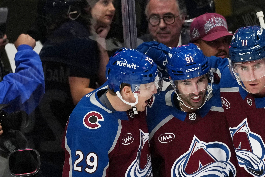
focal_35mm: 1681
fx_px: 12374
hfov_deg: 1.2
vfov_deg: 0.8
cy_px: 159
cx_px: 220
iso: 2500
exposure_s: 1/2000
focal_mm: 600
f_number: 4
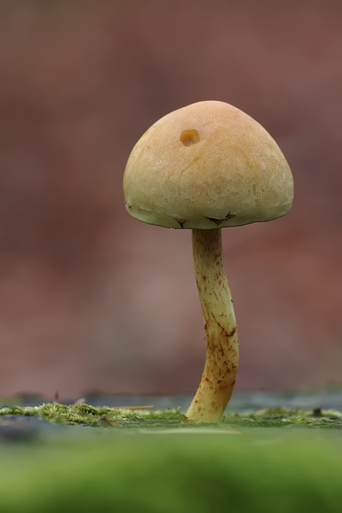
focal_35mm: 270
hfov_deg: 5.1
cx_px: 171
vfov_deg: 7.6
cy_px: 256
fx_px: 3847
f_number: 10
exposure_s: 1/3
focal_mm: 180
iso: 200
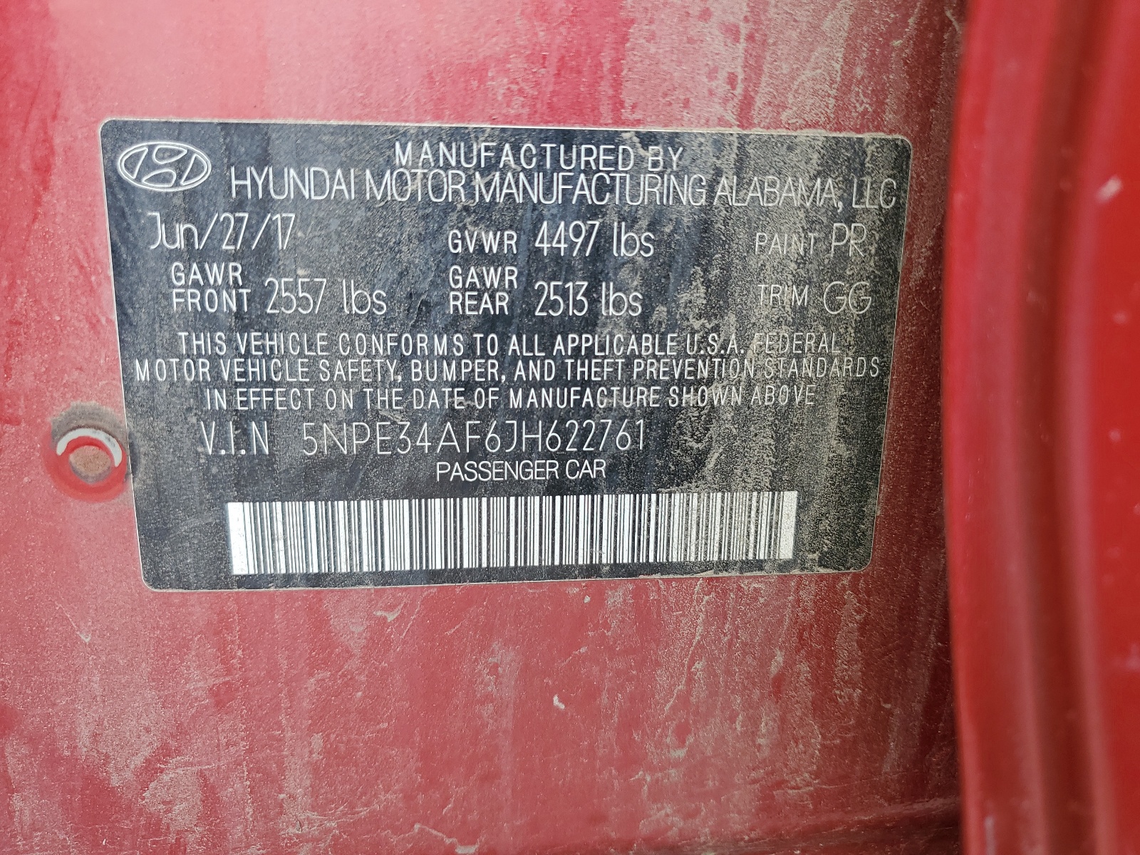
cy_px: 428
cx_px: 570
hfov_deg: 67.3
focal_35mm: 26
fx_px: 856
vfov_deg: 53.1
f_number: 1.5
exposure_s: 1/145
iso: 50
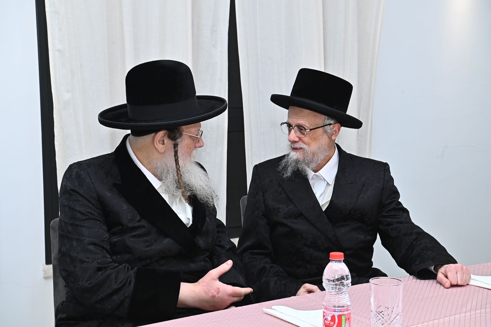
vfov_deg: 21.9
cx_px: 246
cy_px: 164
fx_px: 845
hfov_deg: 32.4
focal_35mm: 62
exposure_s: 1/200
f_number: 9
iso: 1250
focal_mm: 62
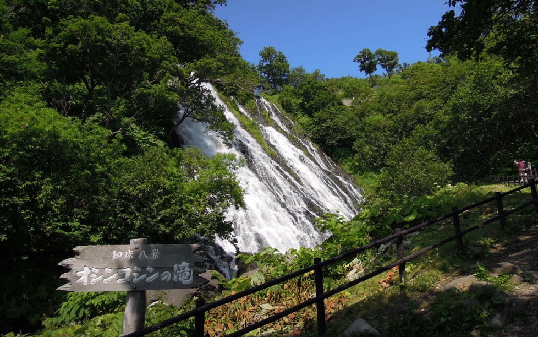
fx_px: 381
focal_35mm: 26
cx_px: 271
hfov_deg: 70.4
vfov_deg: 47.5
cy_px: 146
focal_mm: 4.3
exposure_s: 1/1600
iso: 160
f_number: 3.5
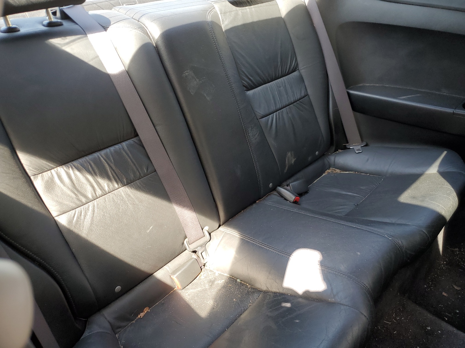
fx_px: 349
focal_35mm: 26
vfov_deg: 53.1
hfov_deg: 67.3
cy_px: 174
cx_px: 232
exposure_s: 1/60.2
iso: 50
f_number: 1.5
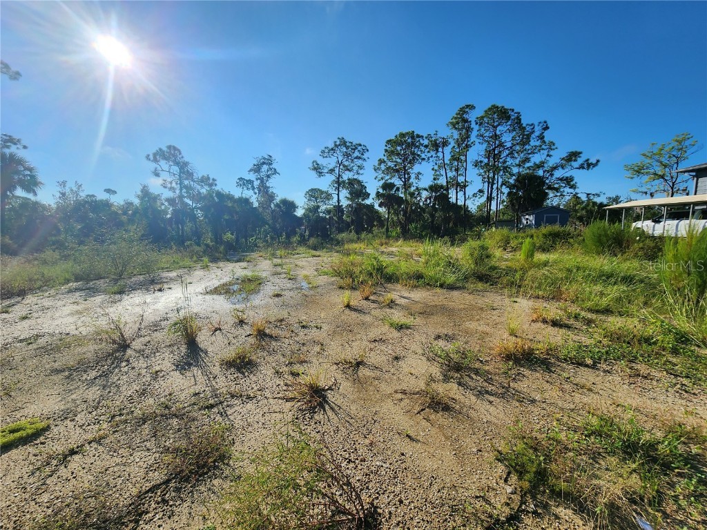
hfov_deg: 106.2
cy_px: 265
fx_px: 266
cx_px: 354
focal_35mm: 13
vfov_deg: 89.9
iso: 50
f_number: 2.2
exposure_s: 1/4233
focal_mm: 2.2
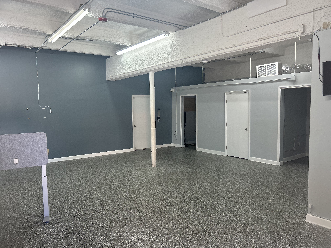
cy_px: 124
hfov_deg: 67.3
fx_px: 249
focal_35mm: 26
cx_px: 166
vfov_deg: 53.1
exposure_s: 1/120
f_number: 1.5
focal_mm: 5.7
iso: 100
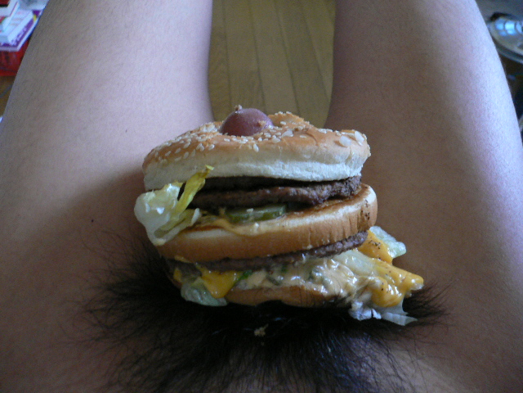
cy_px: 196
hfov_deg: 52.6
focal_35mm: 35
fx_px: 529
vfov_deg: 40.7
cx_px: 262
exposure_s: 1/8
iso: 200
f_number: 2.8
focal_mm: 5.8
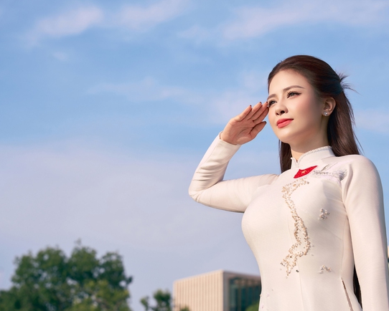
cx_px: 235
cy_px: 157
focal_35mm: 80
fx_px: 921
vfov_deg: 19.2
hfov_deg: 23.8
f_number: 5.6
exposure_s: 1/800
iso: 160
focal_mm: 70
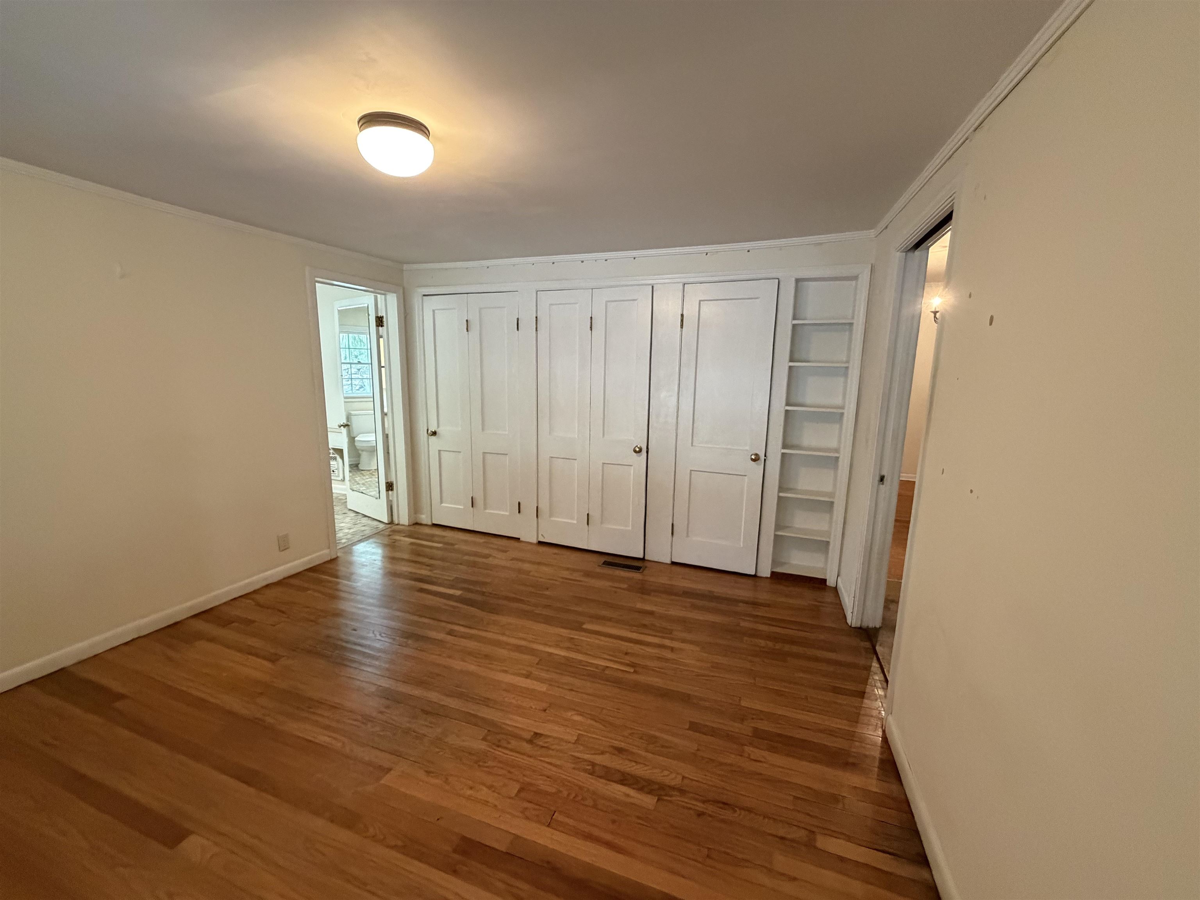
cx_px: 600
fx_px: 485
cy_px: 450
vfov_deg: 85.7
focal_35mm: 14
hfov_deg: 102.1
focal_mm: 2.22
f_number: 2.2
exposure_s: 1/60
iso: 800
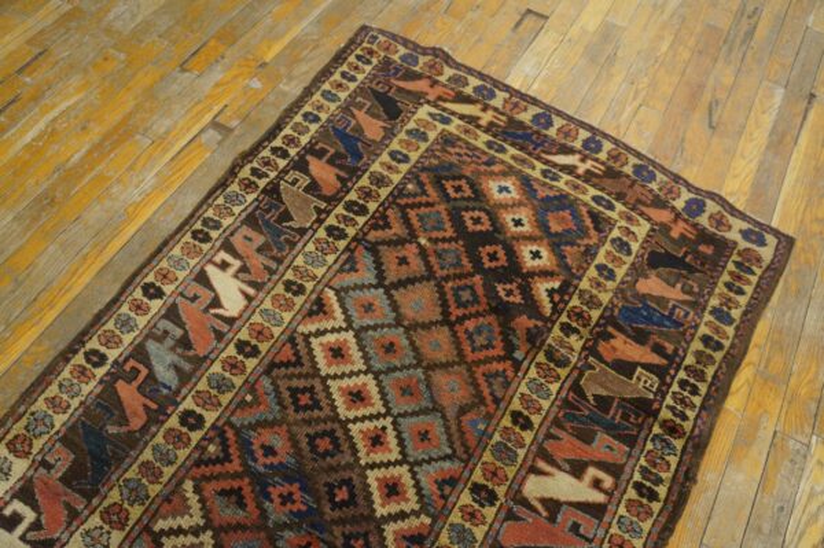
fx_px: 652
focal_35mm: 28
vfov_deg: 45.6
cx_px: 412
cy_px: 274
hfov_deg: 64.6
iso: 2500
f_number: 4
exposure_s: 1/160
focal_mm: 19
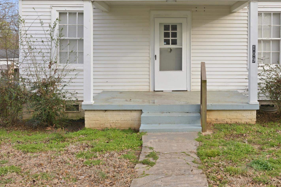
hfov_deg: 50.4
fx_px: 296
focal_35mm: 38
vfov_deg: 34.6
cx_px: 174
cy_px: 51
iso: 100
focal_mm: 21.5
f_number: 9
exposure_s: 1/50
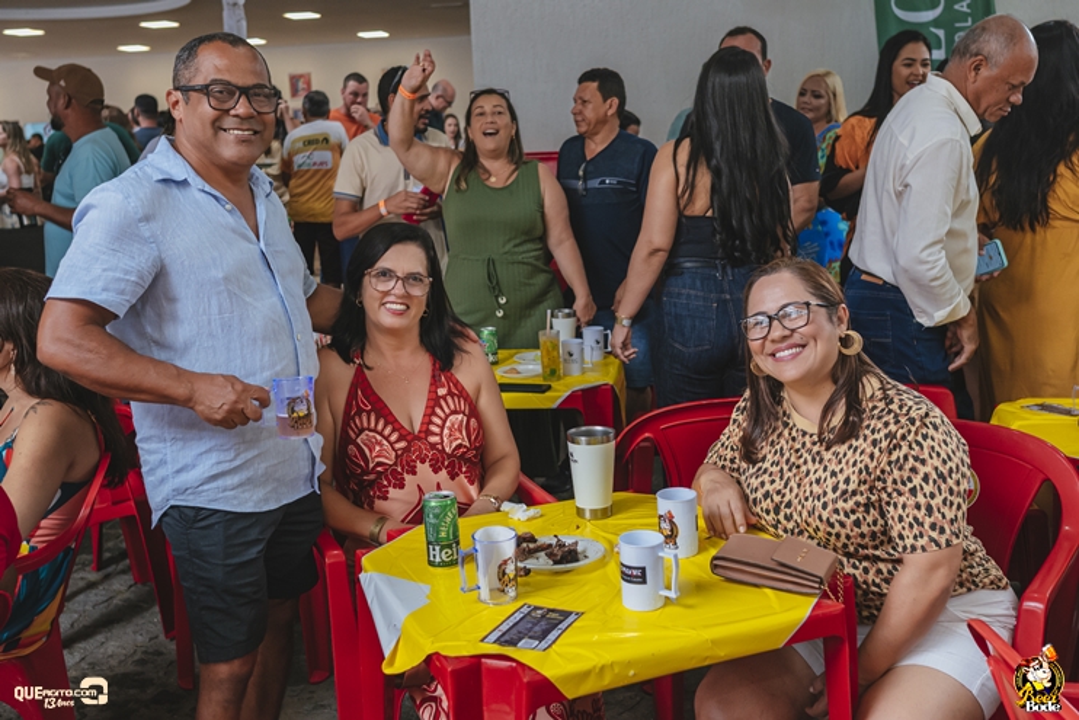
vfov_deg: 36.9
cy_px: 360
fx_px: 1079
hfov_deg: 53.1
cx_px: 540
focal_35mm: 36
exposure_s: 1/400
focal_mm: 24
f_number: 2.8
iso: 1600
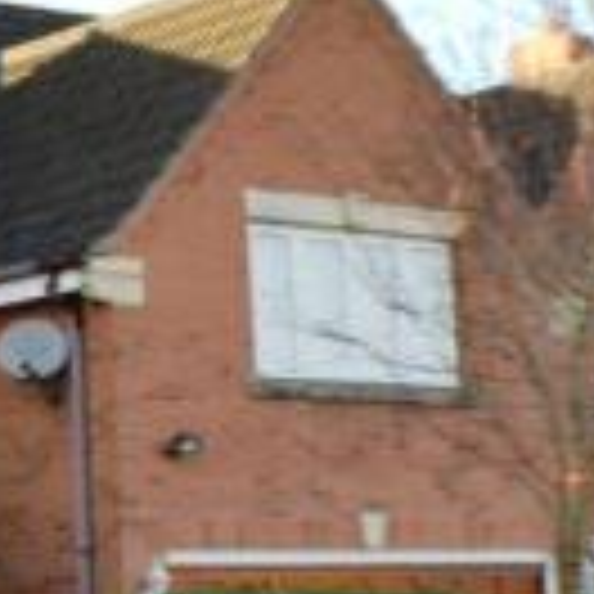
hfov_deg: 10.3
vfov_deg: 11.6
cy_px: 394
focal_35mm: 151
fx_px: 2932
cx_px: -754
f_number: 5.6
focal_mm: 24
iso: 220
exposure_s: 1/125
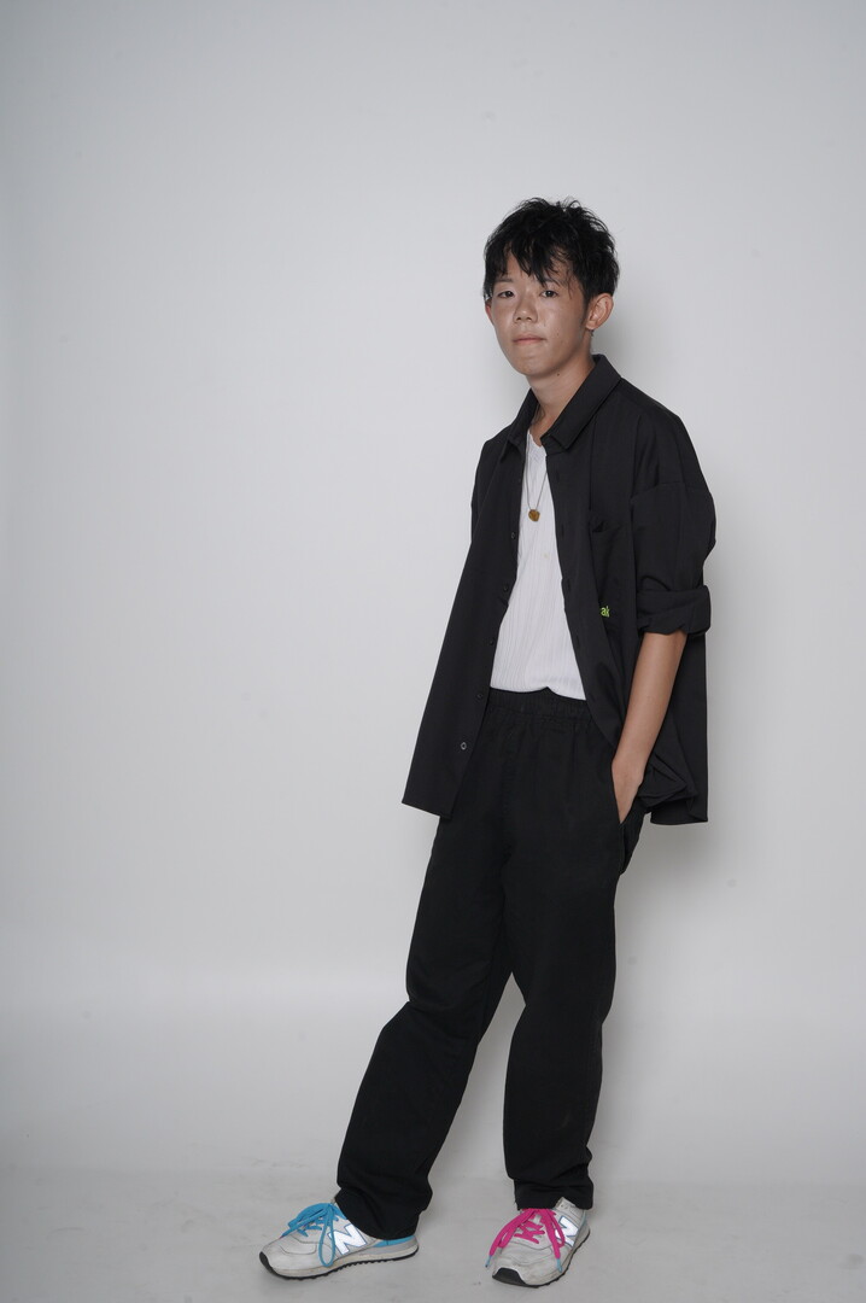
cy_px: 652
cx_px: 433
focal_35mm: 47
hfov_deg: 28.6
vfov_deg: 41.9
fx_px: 1699
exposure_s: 1/160
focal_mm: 47
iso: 400
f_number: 13
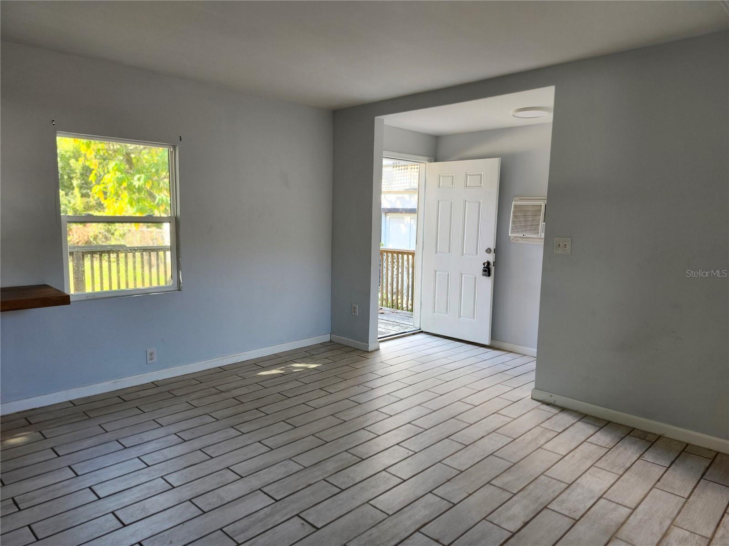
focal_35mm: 23
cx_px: 364
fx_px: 484
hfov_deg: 73.9
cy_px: 273
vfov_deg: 58.9
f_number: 1.8
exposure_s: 1/120
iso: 100
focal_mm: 5.54
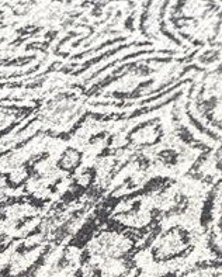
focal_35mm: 107
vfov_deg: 16.2
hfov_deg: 11.5
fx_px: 877
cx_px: 558
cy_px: -151
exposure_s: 1/24
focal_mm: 6.76
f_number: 1.78
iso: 1600
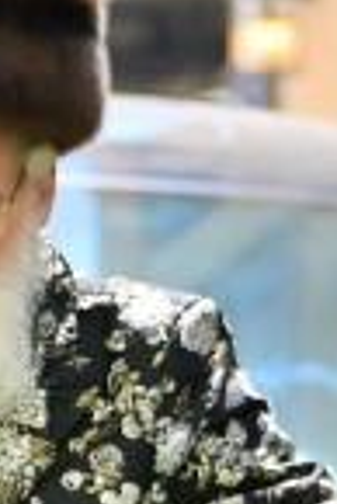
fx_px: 9399
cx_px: -10
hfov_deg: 2.1
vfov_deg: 3.1
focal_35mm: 671
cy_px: 926
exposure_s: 1/2500
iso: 125
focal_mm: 95
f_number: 2.8
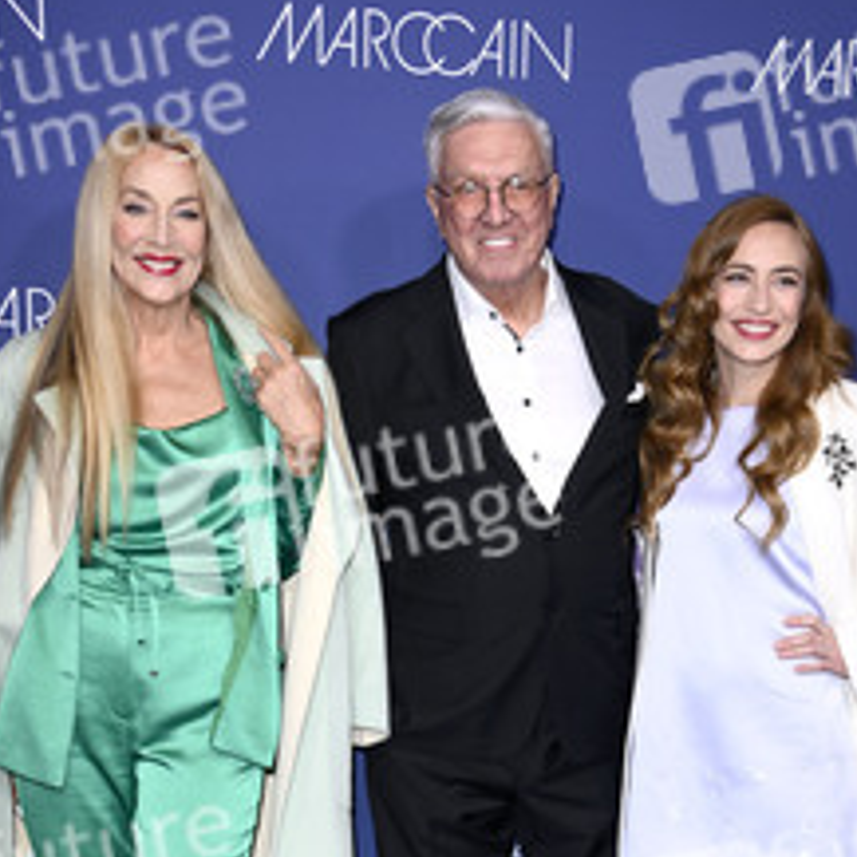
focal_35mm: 75
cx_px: 474
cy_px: 703
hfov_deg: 23.0
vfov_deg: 22.7
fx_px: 2101
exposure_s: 1/250
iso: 800
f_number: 5.6
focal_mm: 48
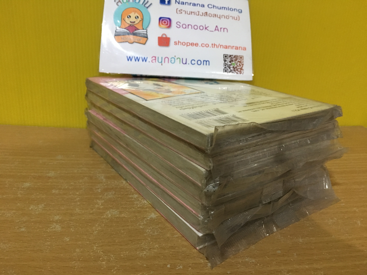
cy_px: 138
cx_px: 184
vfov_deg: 48.2
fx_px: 307
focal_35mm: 29
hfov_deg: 61.7
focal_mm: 4.15
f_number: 2.2
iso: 200
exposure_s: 1/17
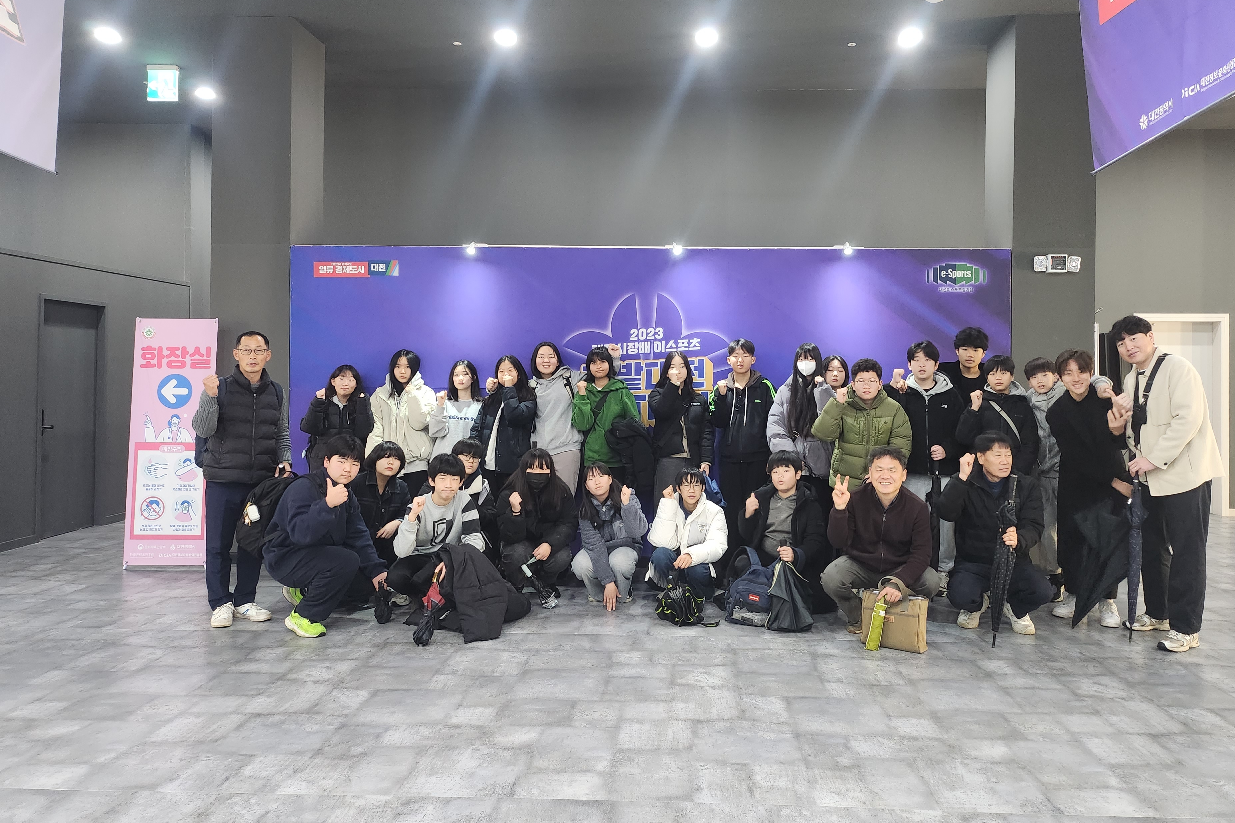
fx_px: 926
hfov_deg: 67.3
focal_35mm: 27
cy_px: 352
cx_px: 651
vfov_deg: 47.8
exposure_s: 1/120
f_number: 1.8
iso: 800
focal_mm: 5
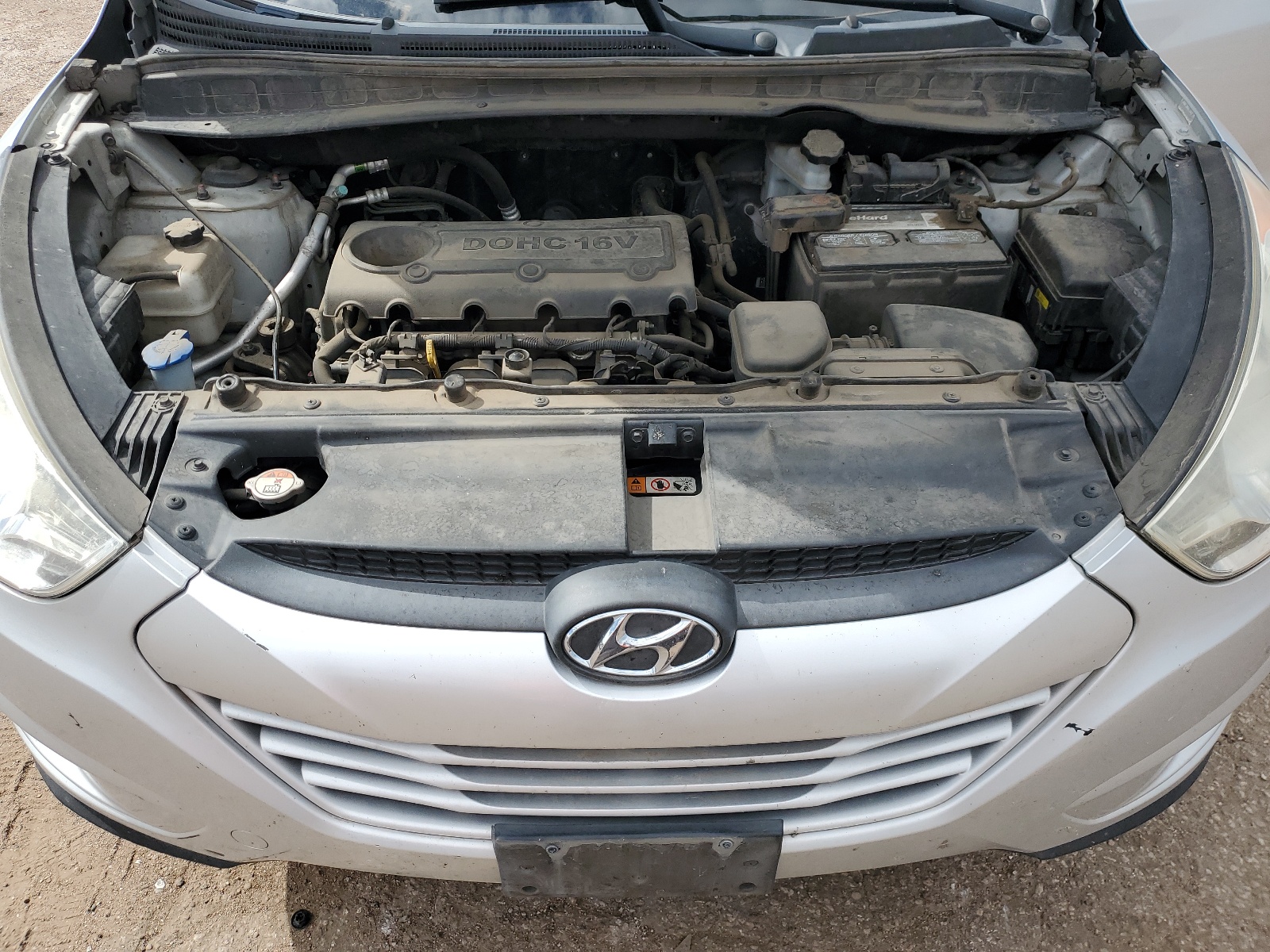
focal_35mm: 26
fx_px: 954
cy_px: 476
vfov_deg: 53.1
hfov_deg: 67.3
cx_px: 635
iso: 50
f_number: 1.5
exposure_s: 1/2000
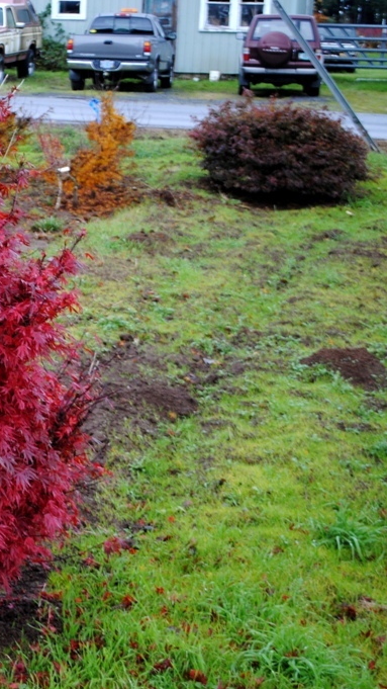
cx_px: -105
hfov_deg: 14.1
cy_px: 343
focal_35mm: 83
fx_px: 1510
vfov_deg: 25.7
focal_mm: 35
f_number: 5
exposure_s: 1/50
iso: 200
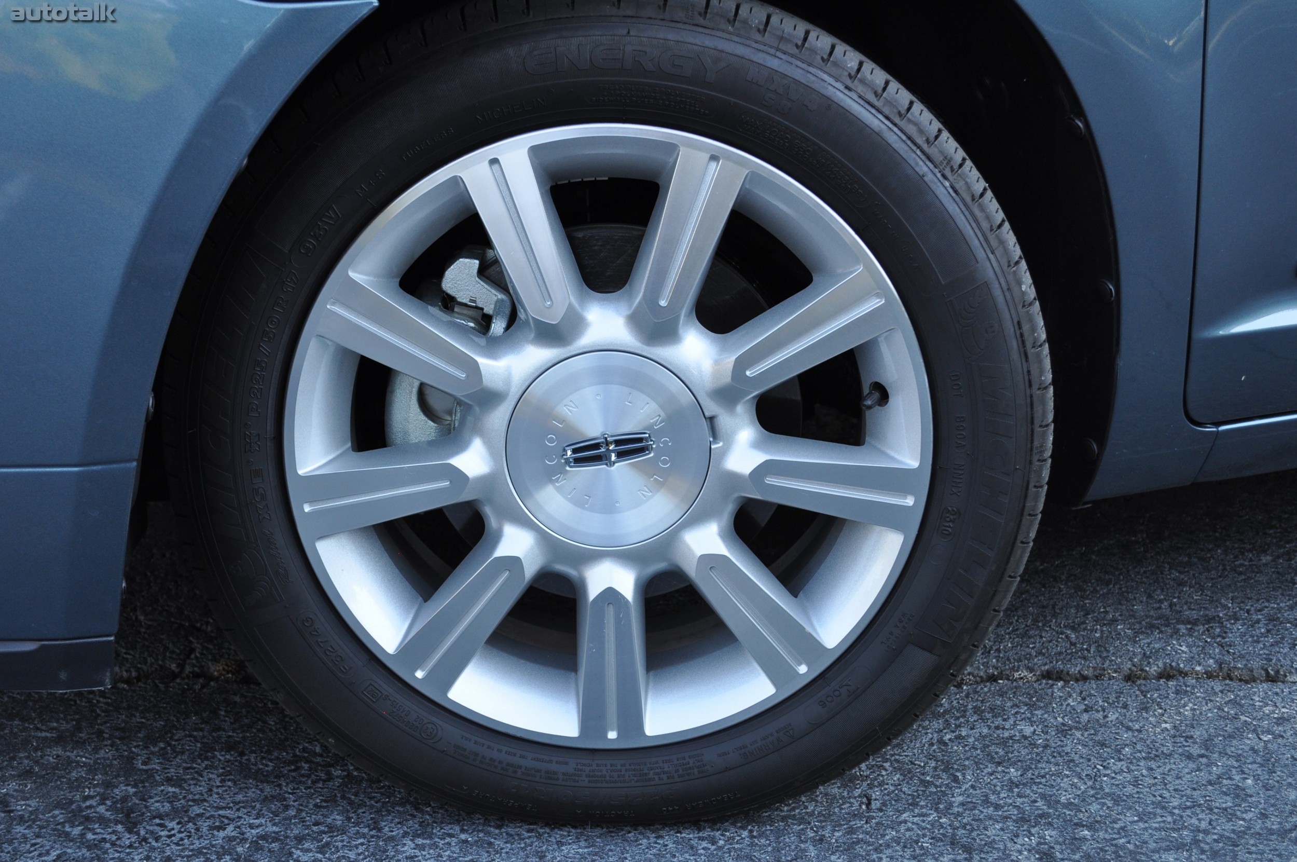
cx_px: 648
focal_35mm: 48
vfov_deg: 28.0
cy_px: 431
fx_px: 1727
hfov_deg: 41.2
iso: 400
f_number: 5.6
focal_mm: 32
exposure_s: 1/125
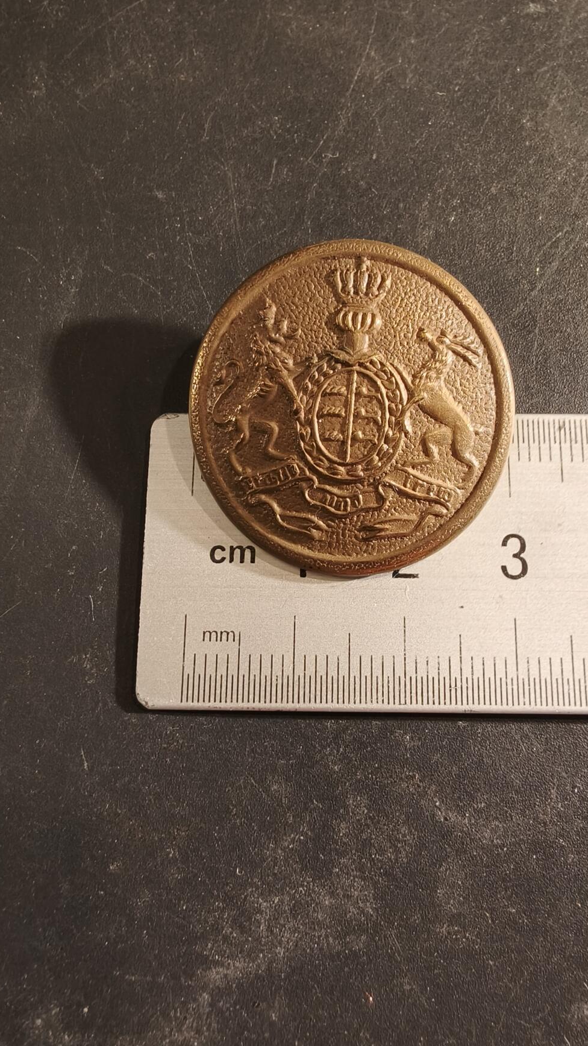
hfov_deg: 44.3
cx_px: 334
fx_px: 721
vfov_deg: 71.9
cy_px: 513
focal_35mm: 26
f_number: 2
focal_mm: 2.32
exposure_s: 1/50.5
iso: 160
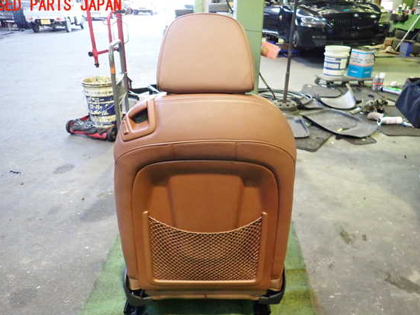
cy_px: 166
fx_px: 328
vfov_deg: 51.3
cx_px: 211
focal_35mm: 27
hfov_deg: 65.3
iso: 1000
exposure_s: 1/60
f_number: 2
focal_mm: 4.5
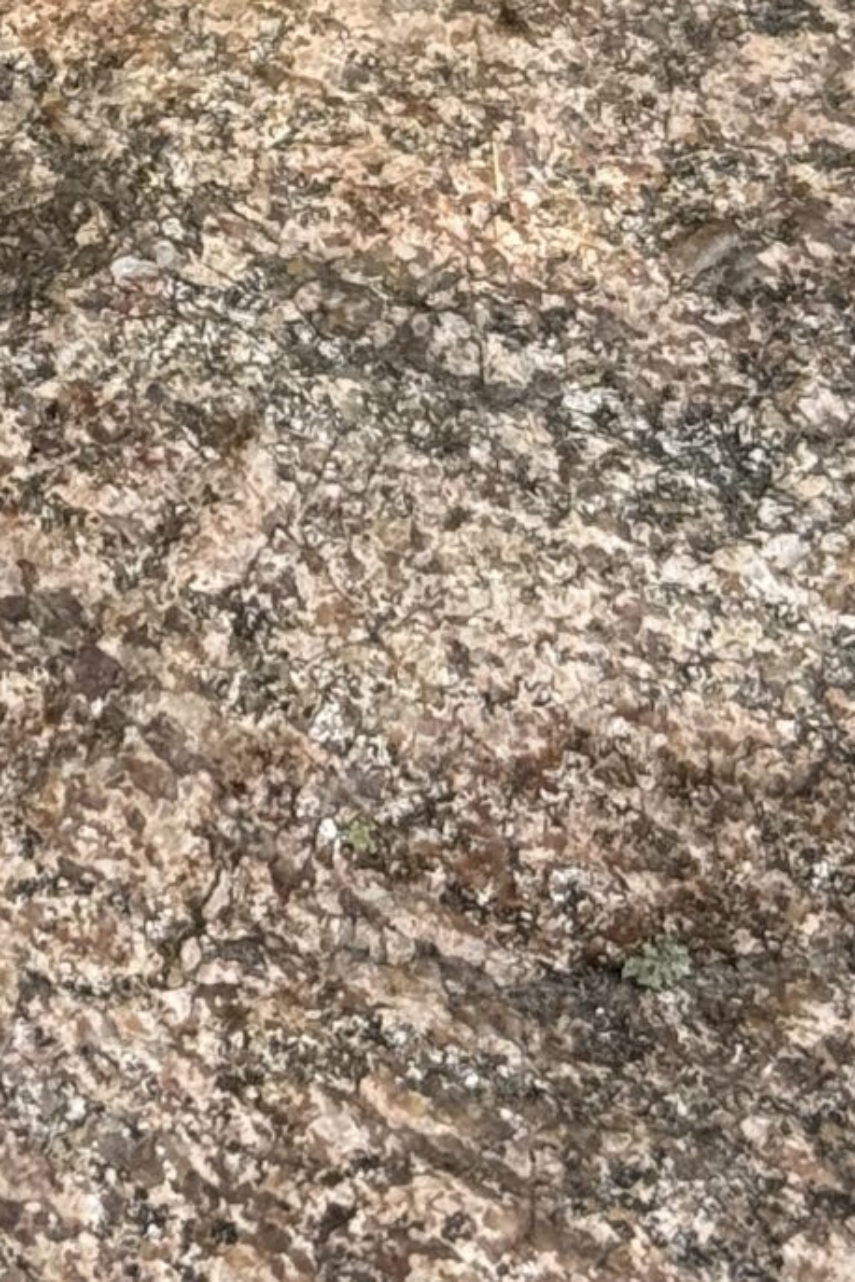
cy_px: -274
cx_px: -428
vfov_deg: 10.9
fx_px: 6626
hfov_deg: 7.3
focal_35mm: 186
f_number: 1.78
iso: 64
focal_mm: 6.76
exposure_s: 1/503
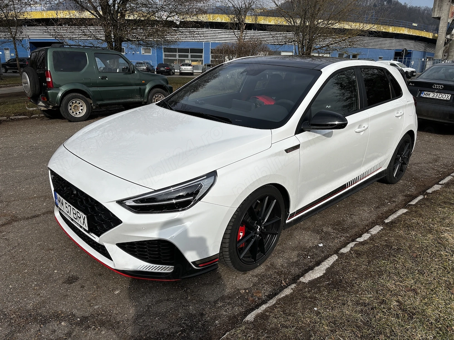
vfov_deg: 53.1
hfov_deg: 67.3
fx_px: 341
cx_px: 227
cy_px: 170
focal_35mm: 26
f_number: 1.6
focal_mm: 5.96
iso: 50
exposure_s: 1/4082
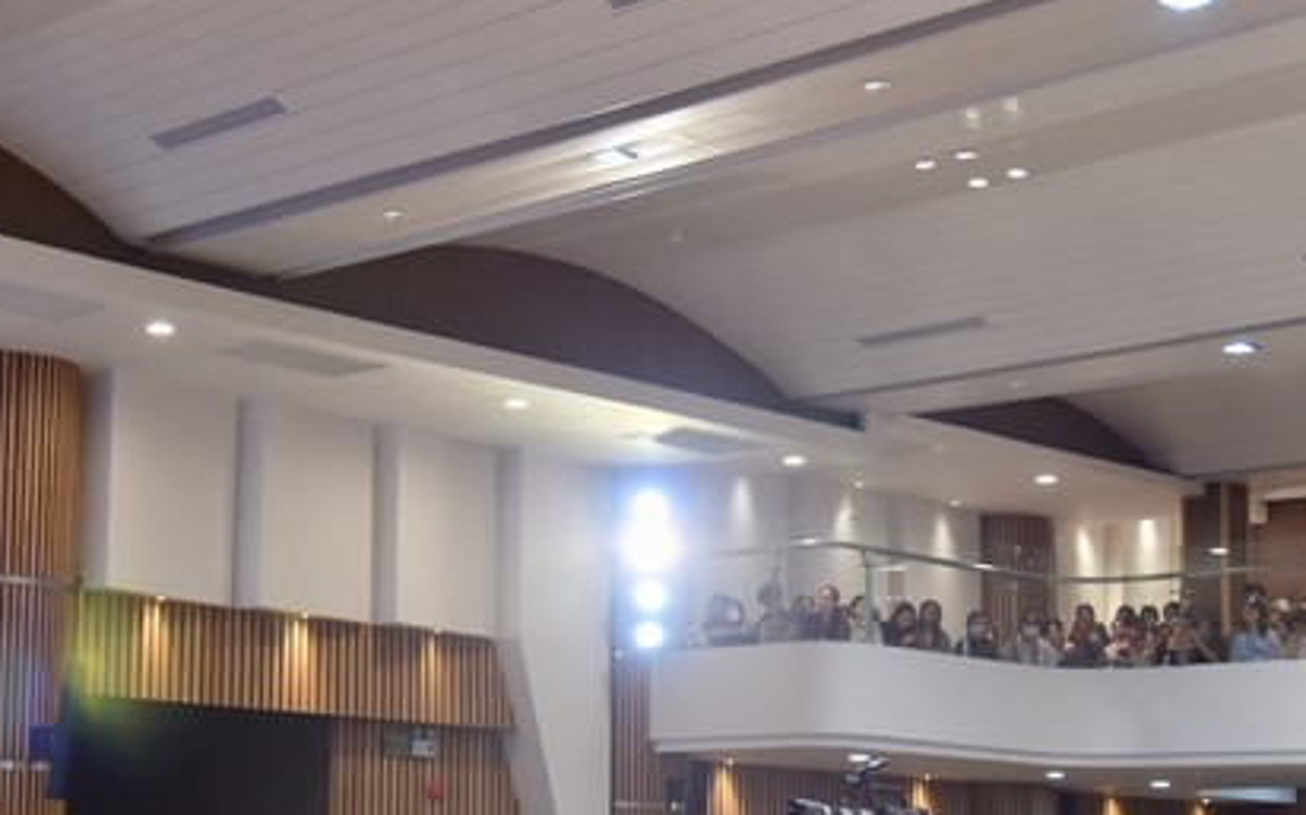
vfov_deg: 17.5
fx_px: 2632
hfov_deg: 27.6
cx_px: 374
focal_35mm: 74
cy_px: 599
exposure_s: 1/160
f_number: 4.5
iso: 1000
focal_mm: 46
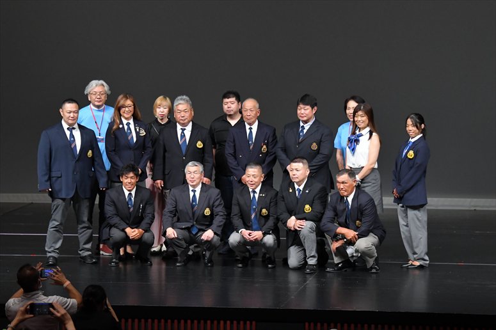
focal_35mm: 174
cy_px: 165
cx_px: 248
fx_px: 2396
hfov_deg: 11.8
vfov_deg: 7.9
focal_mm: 116
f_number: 5.6
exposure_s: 1/400
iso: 3200
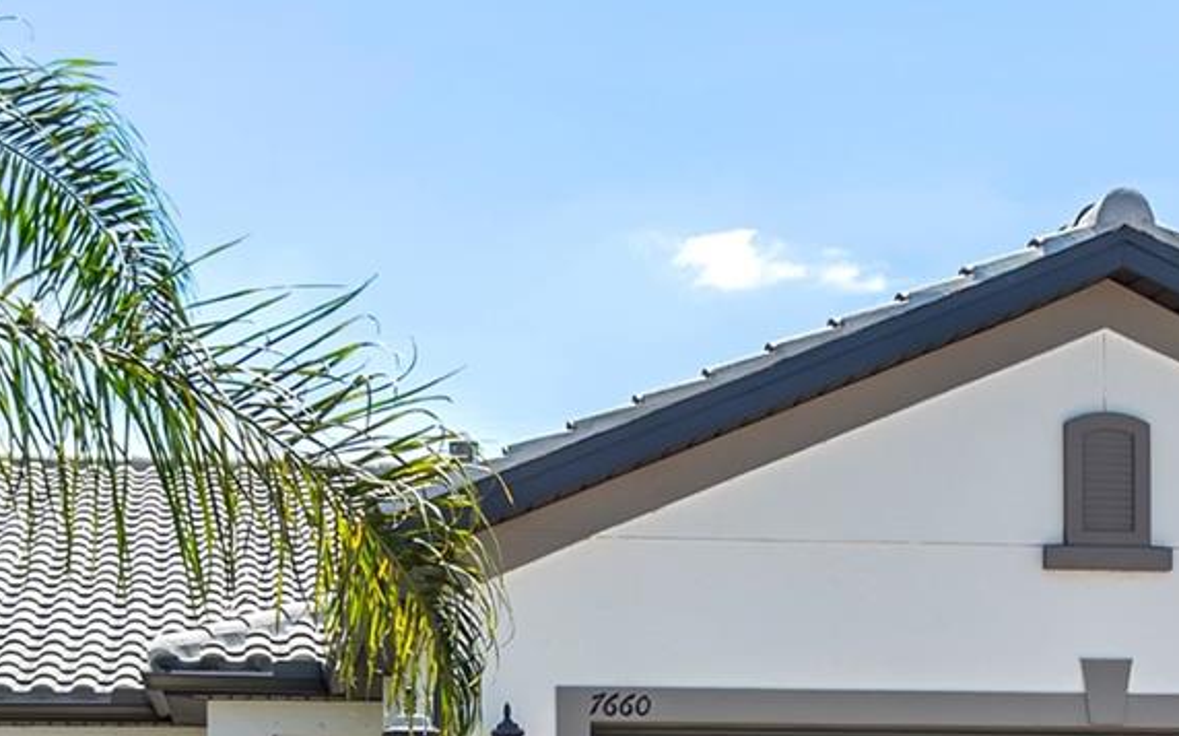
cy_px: 979
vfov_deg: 16.0
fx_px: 2473
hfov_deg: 26.8
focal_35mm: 77
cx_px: 612
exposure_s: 1/640
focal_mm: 18
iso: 100
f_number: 4
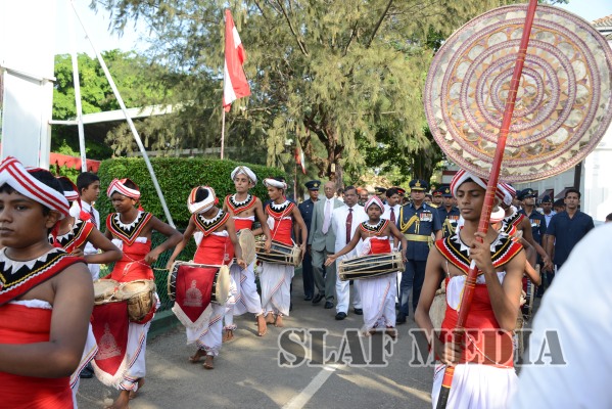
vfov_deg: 33.4
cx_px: 306
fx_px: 680
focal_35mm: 40
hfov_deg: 48.4
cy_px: 204
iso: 400
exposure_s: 1/250
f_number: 7.1
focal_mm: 40
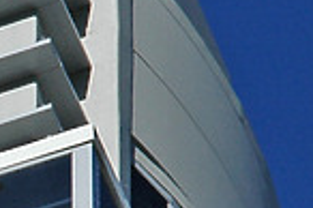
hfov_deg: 1.7
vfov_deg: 1.1
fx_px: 10822
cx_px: -51
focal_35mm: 1246
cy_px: 184
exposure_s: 1/1000
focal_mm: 135
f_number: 8
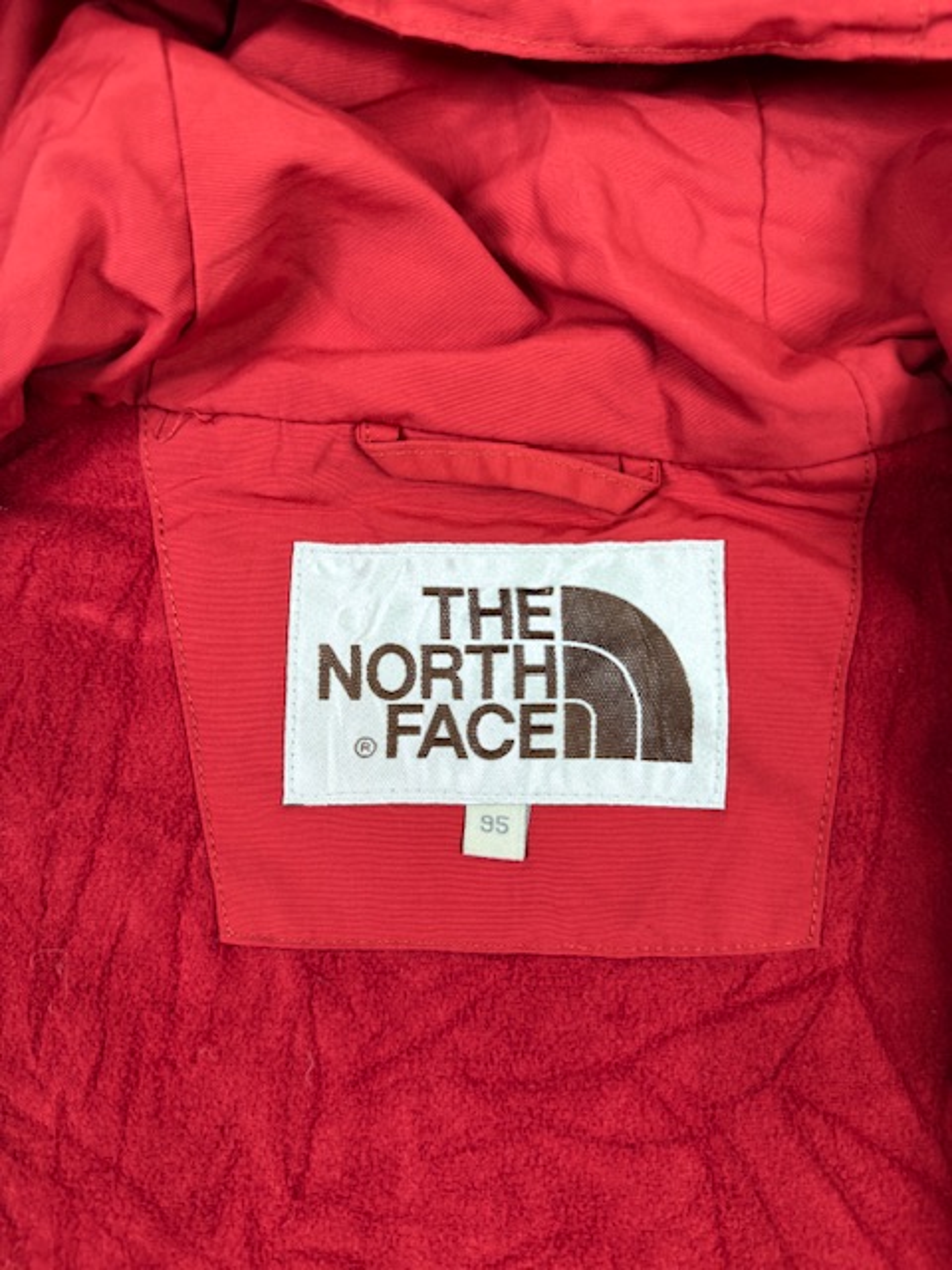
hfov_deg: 56.8
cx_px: 476
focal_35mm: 24
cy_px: 635
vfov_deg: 71.6
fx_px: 880
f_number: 1.78
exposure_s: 1/100
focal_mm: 6.76
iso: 160
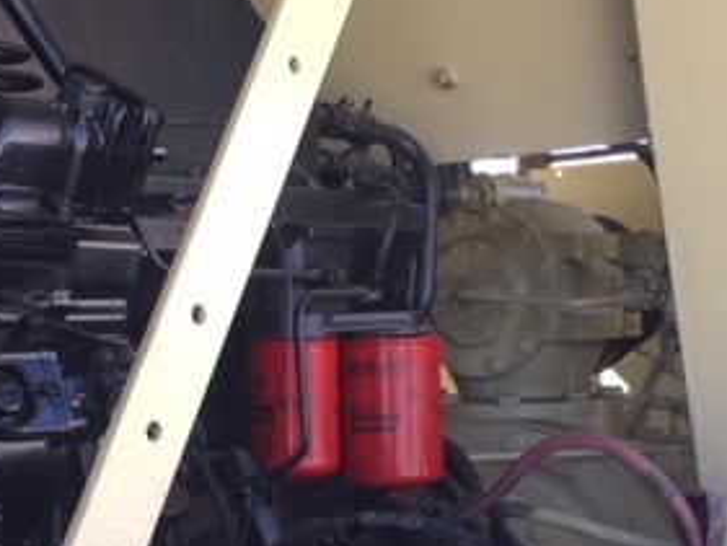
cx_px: 334
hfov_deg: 29.4
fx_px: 1387
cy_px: 497
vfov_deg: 21.7
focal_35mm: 66
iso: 32
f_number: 2.2
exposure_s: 1/120
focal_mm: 4.15
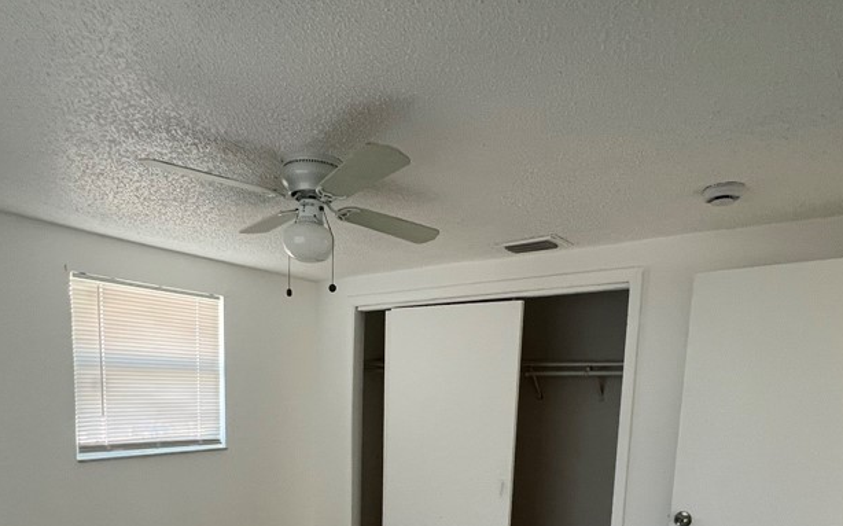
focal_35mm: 23
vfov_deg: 48.2
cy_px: 459
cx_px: 391
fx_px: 528
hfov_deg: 77.1
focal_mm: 1.57
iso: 160
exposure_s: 1/99
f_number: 1.8
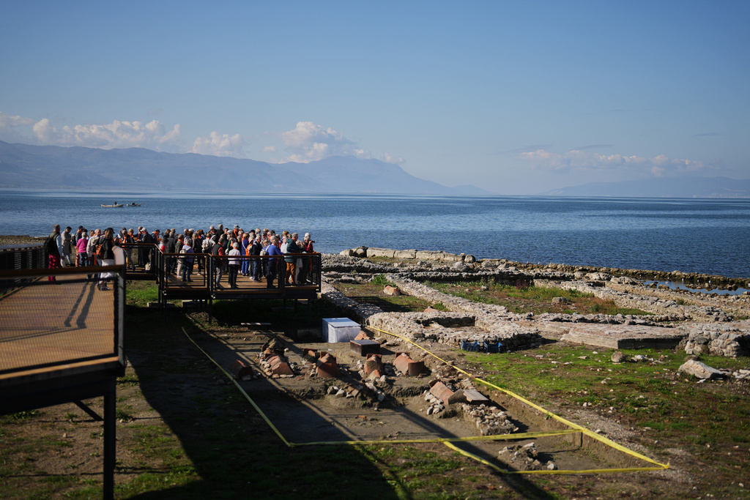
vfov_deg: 27.0
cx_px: 375
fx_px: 1042
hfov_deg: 39.6
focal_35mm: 50
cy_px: 250
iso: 200
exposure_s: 1/25600
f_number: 1.2
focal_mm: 50
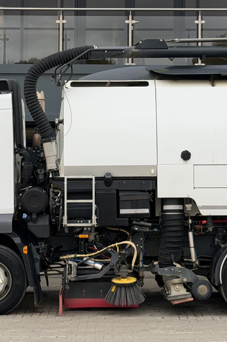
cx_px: 109
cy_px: 120
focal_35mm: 108
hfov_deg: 12.7
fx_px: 1022
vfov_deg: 18.9
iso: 50
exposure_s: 1/219
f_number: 1.78
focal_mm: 6.76
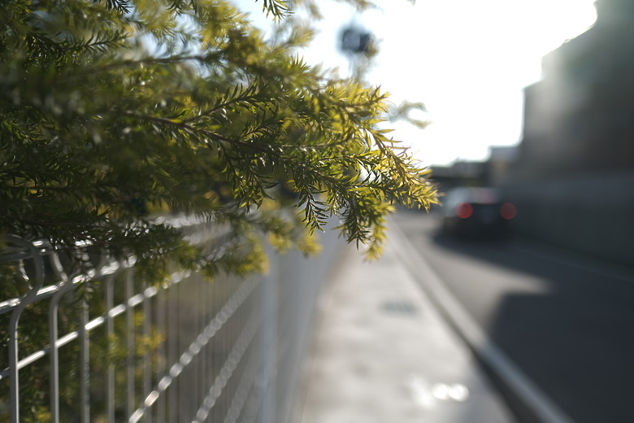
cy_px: 212
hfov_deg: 73.7
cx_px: 317
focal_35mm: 24
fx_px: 423
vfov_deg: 53.1
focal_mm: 16
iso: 80
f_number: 1.4
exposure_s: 1/5000
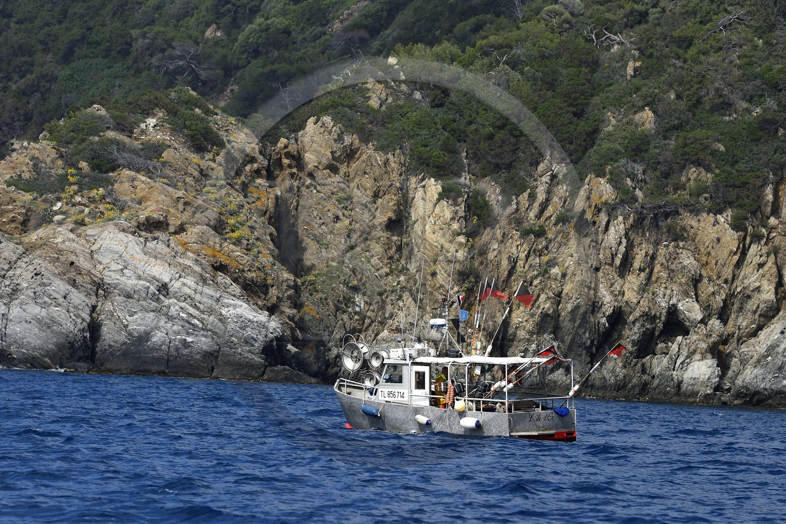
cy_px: 262
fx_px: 4365
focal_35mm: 200
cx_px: 393
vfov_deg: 6.9
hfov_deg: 10.3
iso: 200
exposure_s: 1/1000
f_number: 7.1
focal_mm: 200
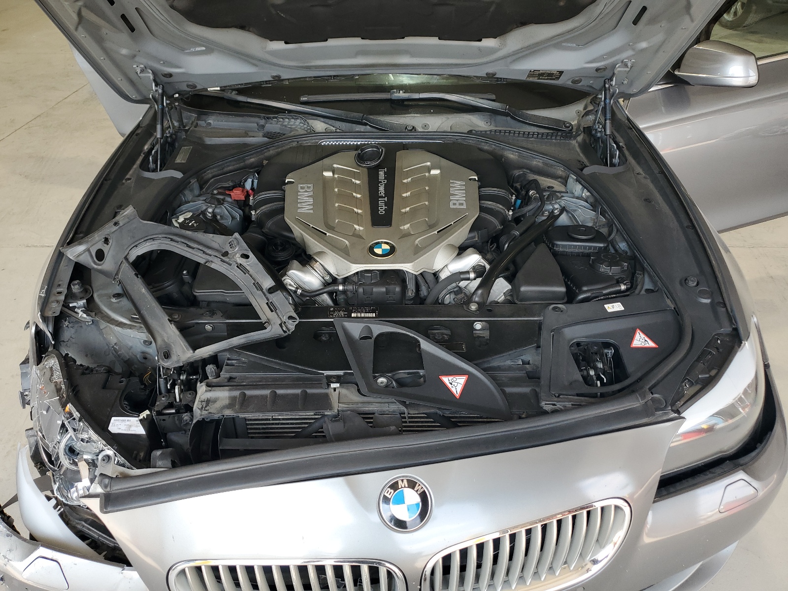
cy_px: 296
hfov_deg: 67.3
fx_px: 592
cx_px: 394
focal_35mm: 26
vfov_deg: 53.1
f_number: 1.5
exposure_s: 1/250
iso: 50
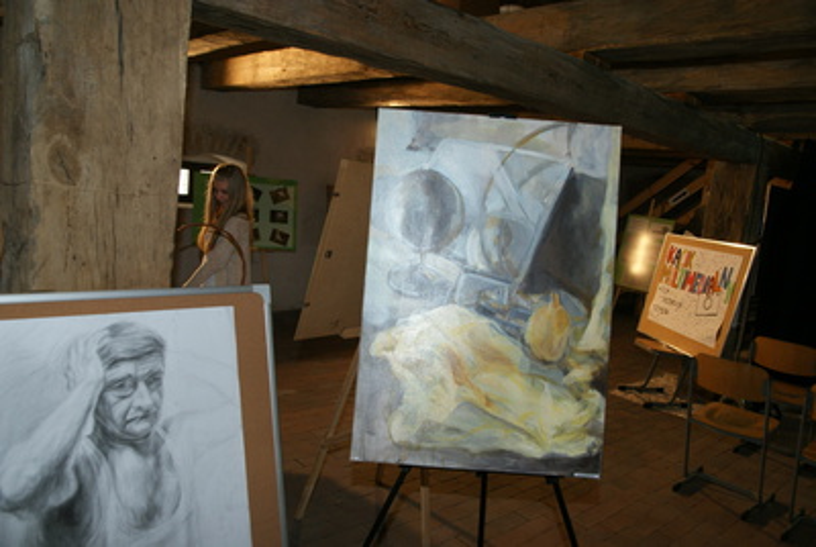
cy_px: 274
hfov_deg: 70.4
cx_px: 408
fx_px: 579
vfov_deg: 50.6
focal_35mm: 26
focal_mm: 17
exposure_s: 1/60
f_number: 5.6
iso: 400
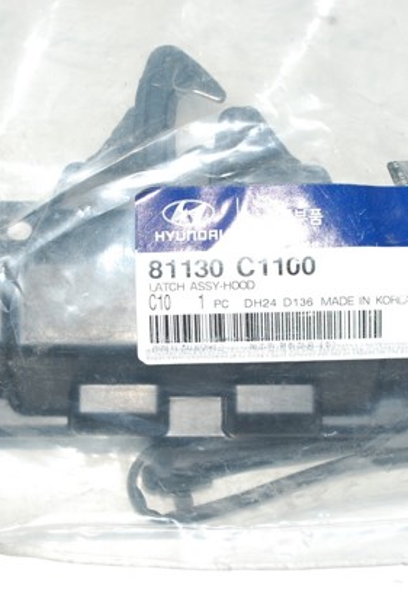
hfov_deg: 16.7
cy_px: 306
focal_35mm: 82
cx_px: 229
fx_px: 1393
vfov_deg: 24.8
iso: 400
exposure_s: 1/30
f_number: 10
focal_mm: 36
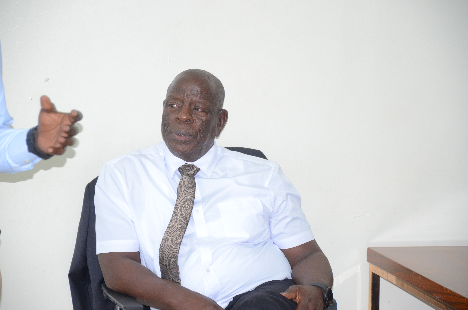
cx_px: 234
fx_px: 2043
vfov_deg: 8.7
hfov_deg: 13.1
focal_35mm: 158
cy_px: 155
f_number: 5.6
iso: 1250
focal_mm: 105
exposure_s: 1/60
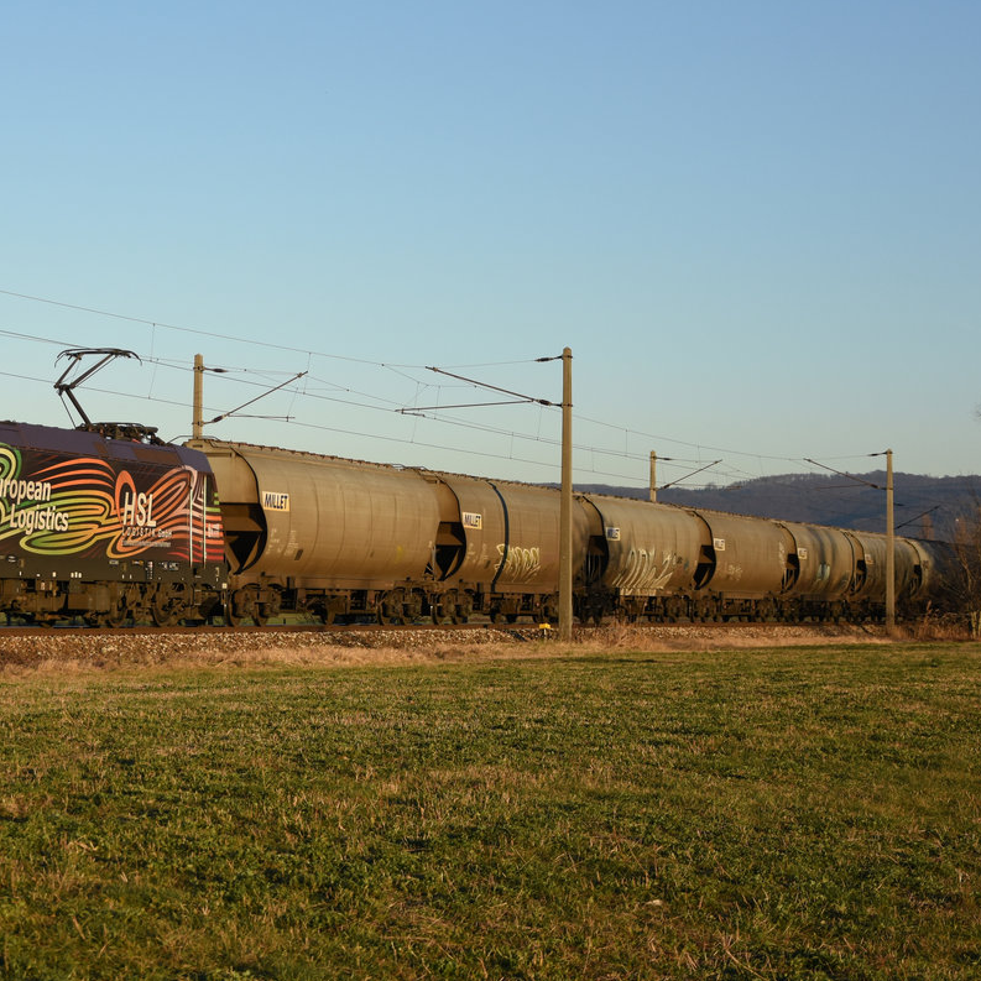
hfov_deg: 21.3
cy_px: 491
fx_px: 2597
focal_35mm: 81
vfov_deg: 21.4
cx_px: 345
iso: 250
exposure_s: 1/1000
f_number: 4.8
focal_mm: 42
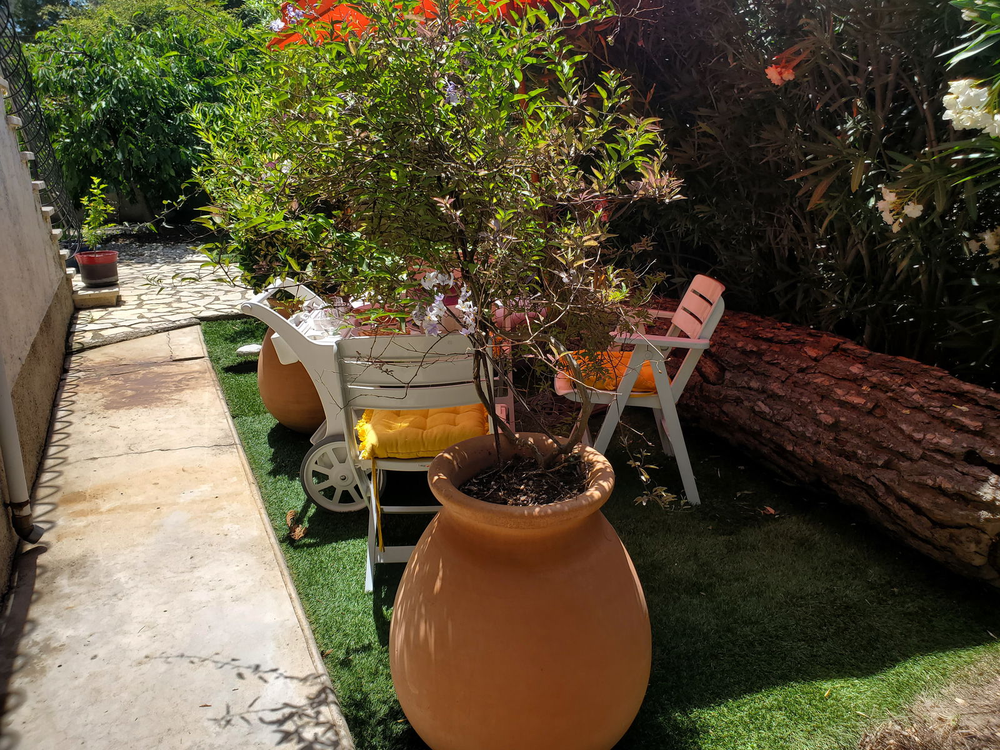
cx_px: 500
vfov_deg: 53.1
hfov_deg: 67.3
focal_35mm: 26
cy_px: 375
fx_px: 751
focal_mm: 4.3
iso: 50
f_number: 2.4
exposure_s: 1/1041
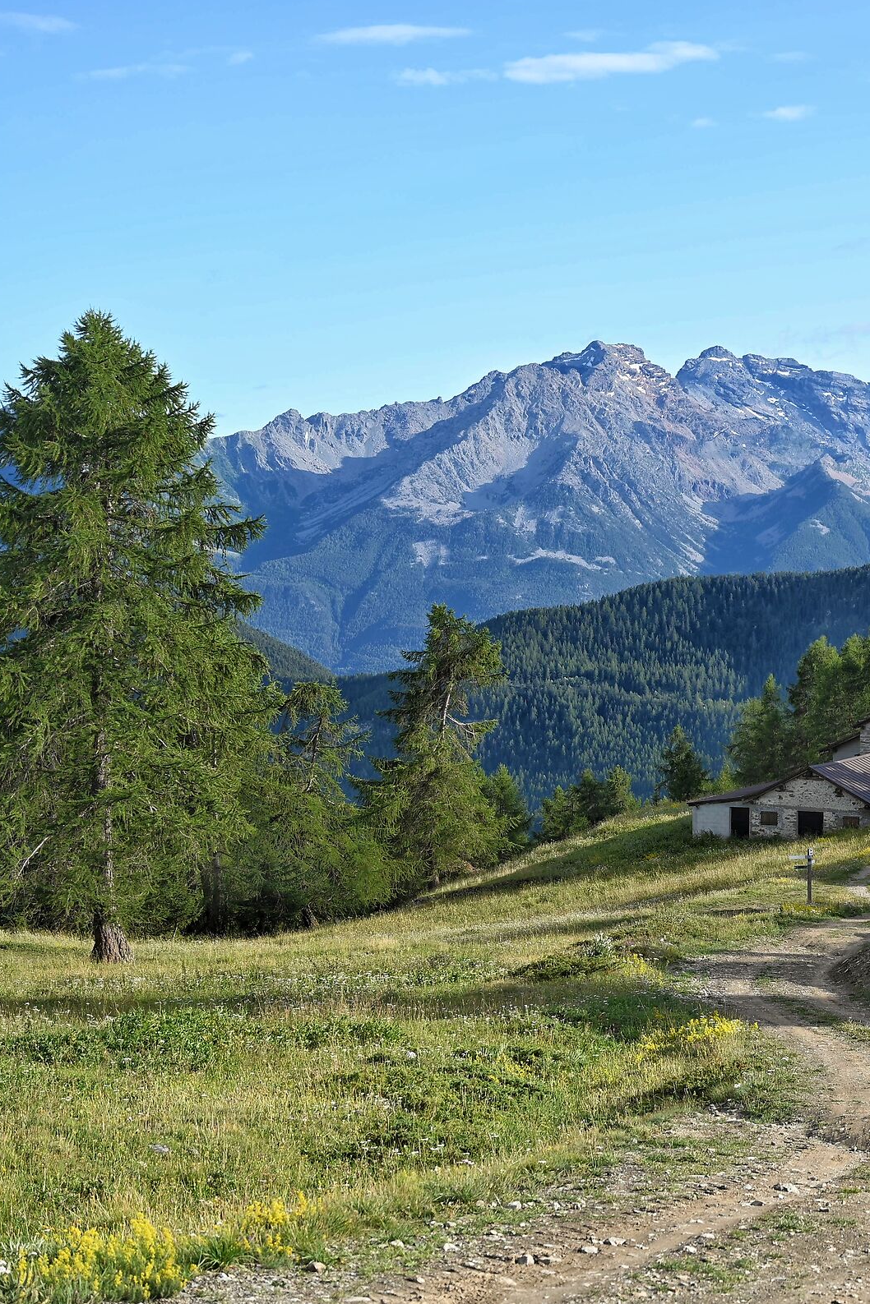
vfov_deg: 31.0
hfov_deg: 20.1
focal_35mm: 65
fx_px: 2356
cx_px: 910
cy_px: 649
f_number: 4.5
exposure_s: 1/500
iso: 100
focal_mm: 43
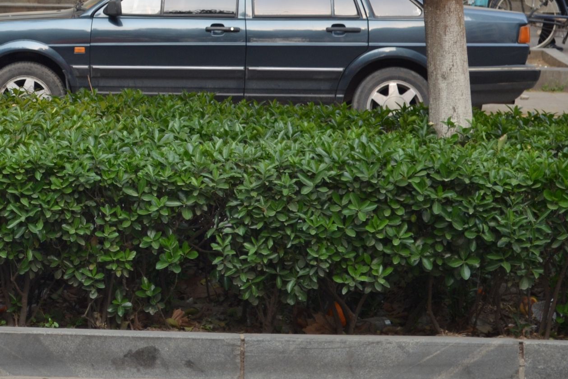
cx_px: -19
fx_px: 2335
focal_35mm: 148
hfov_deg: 13.6
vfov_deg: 9.2
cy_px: 7
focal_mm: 46
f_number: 5.6
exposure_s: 1/125
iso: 180
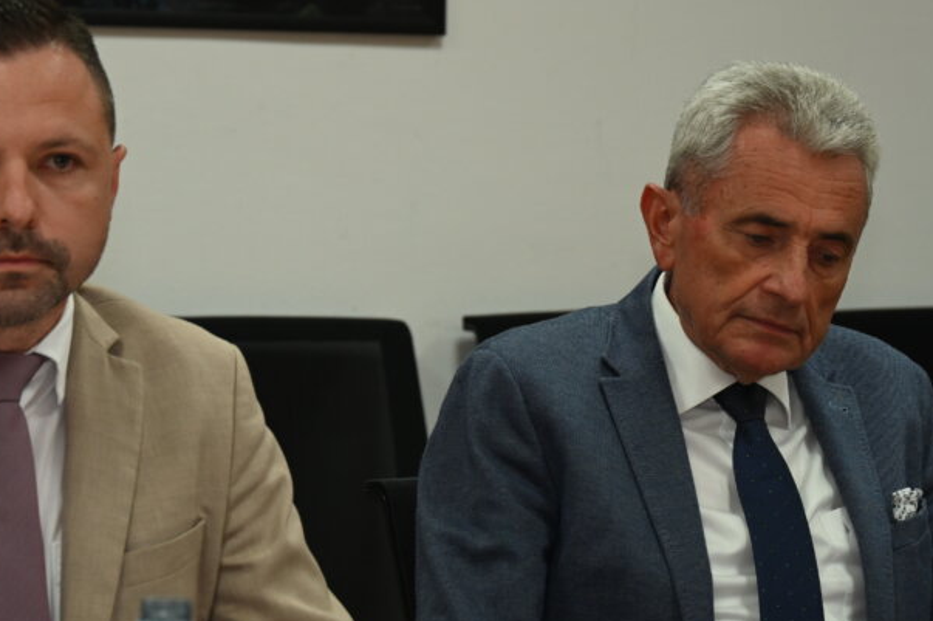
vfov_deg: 9.4
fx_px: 3781
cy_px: 365
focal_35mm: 146
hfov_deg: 14.0
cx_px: 299
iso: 1400
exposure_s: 1/100
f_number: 6.3
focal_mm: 86
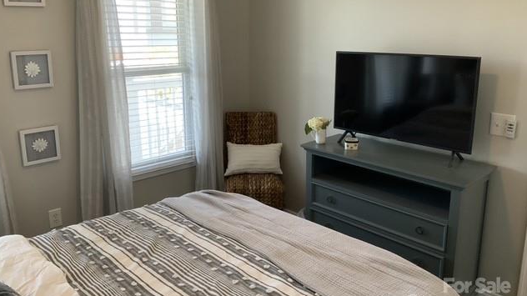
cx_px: 263
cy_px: 127
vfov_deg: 36.6
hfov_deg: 61.0
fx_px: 447
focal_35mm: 32
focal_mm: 3
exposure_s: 1/60
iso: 125
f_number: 1.8
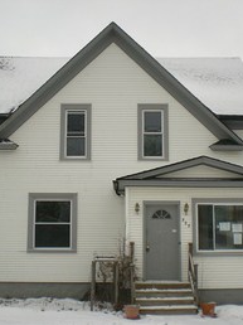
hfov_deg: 28.5
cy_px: 162
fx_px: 478
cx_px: 113
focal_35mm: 51
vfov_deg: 37.5
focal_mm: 6.3
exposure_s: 1/283
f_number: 4.6
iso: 77
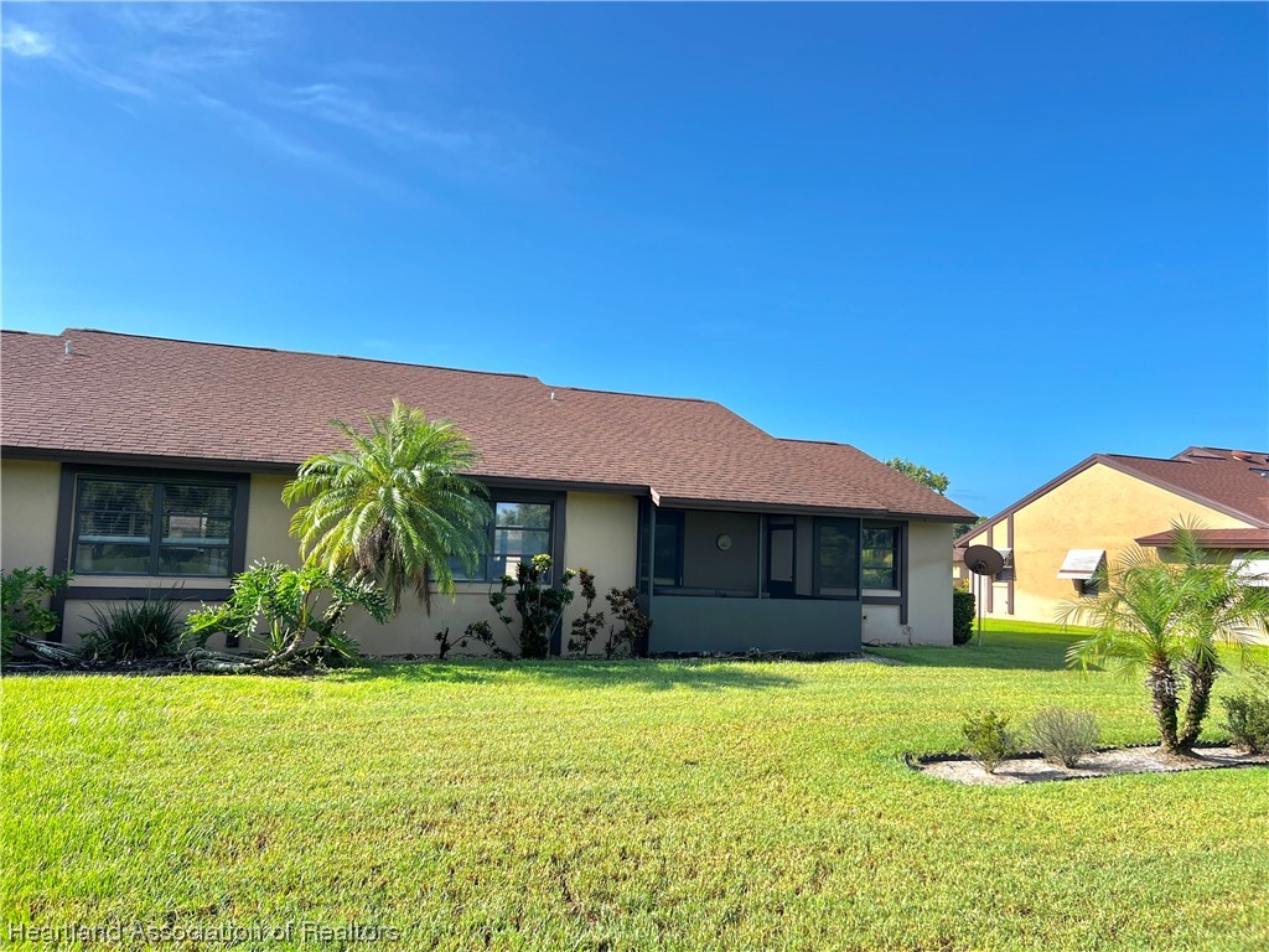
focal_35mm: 26
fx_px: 953
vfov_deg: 53.1
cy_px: 476
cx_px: 634
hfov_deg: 67.3
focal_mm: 5.7
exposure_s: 1/909
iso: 50
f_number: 1.5
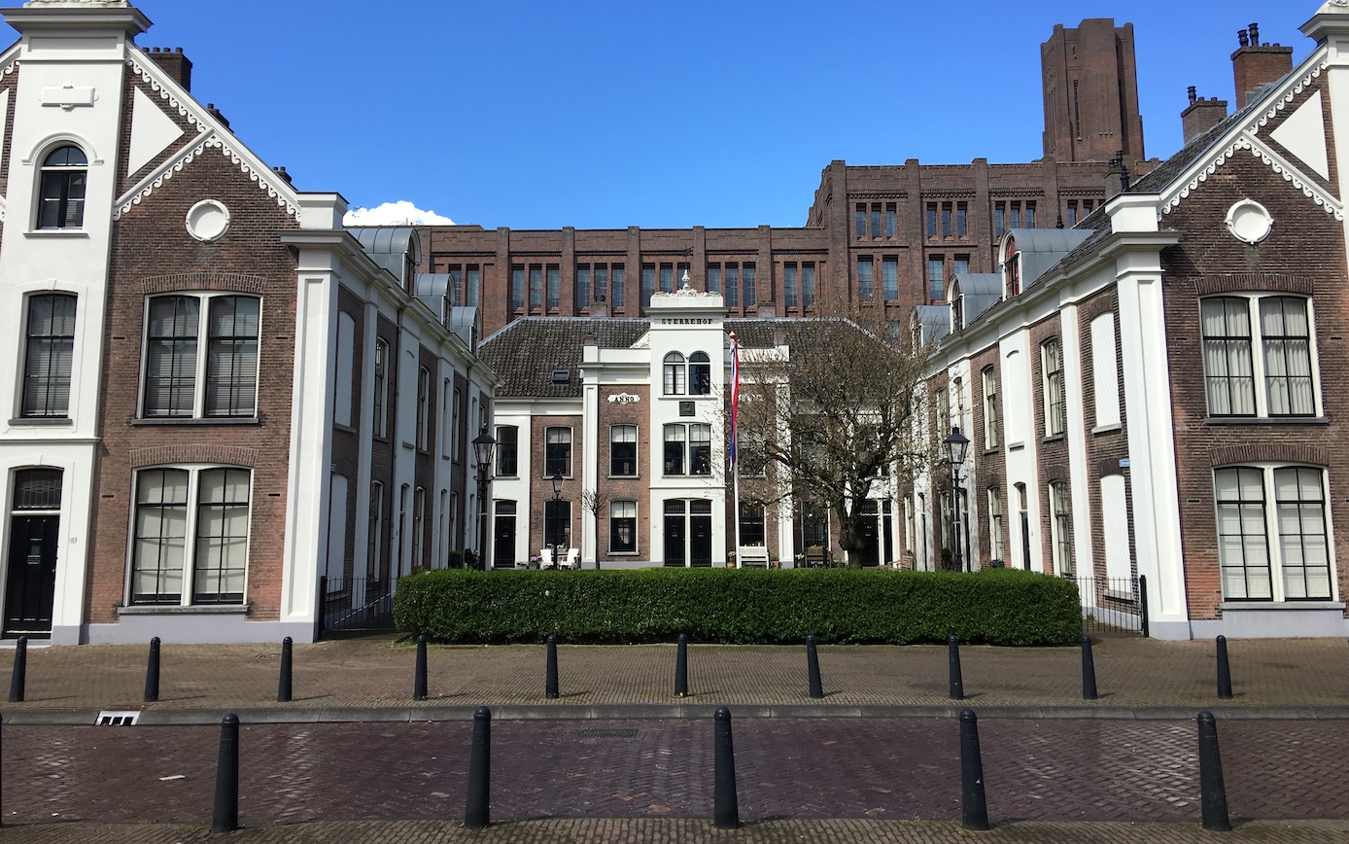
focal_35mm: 31
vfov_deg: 40.5
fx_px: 1140
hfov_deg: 61.2
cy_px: 351
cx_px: 674
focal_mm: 4.15
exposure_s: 1/1148
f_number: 2.2
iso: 25
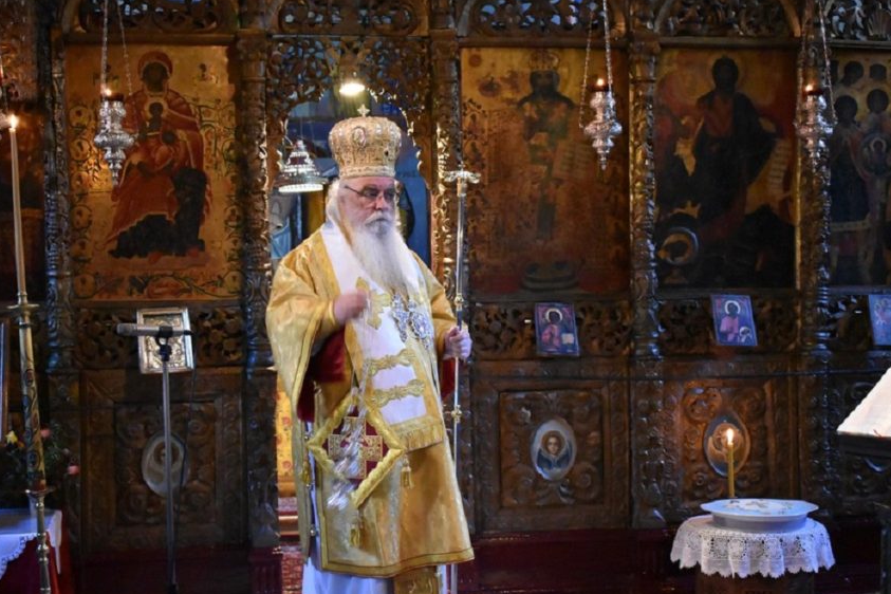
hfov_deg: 38.8
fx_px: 1262
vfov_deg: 26.5
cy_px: 335
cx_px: 383
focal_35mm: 51
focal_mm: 28
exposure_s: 1/60
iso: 8000
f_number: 4.2
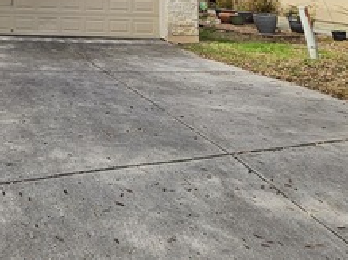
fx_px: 382
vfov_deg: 31.7
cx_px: -29
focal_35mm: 38
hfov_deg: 40.3
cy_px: -49
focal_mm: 1.74
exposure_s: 1/230
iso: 32
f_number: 2.2
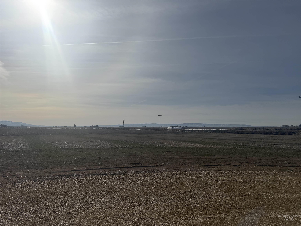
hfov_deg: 71.6
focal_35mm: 24
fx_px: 209
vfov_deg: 56.8
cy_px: 113
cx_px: 150
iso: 50
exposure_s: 1/17544
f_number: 1.78
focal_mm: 6.76
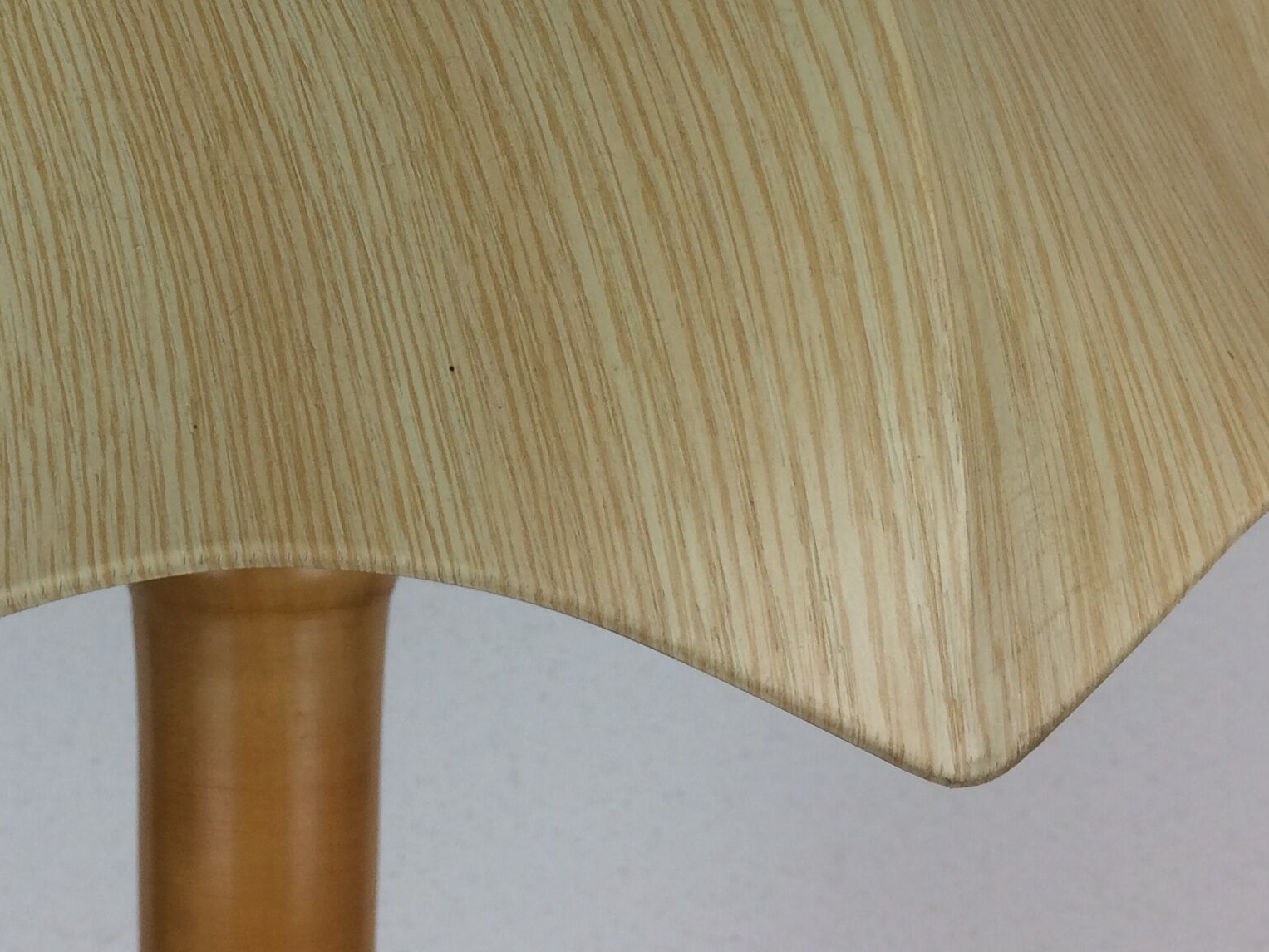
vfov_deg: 22.9
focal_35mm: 62
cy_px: 54
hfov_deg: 30.7
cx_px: 317
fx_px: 2273
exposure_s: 1/100
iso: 50
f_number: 2.2
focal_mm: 4.15
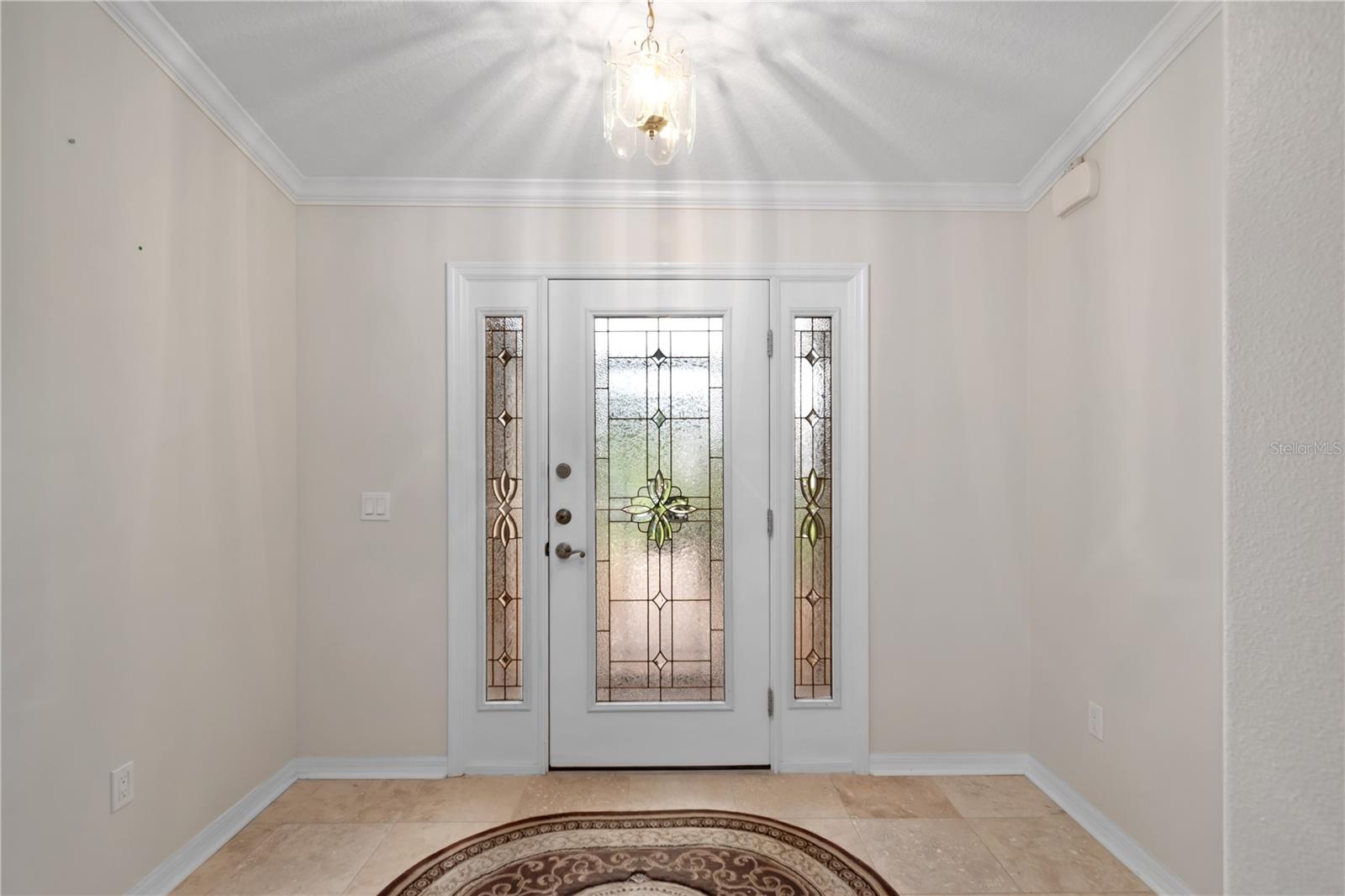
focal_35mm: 16
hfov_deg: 95.0
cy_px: 448
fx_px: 616
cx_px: 672
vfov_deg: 72.0
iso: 250
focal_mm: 11
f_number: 9
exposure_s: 1/8
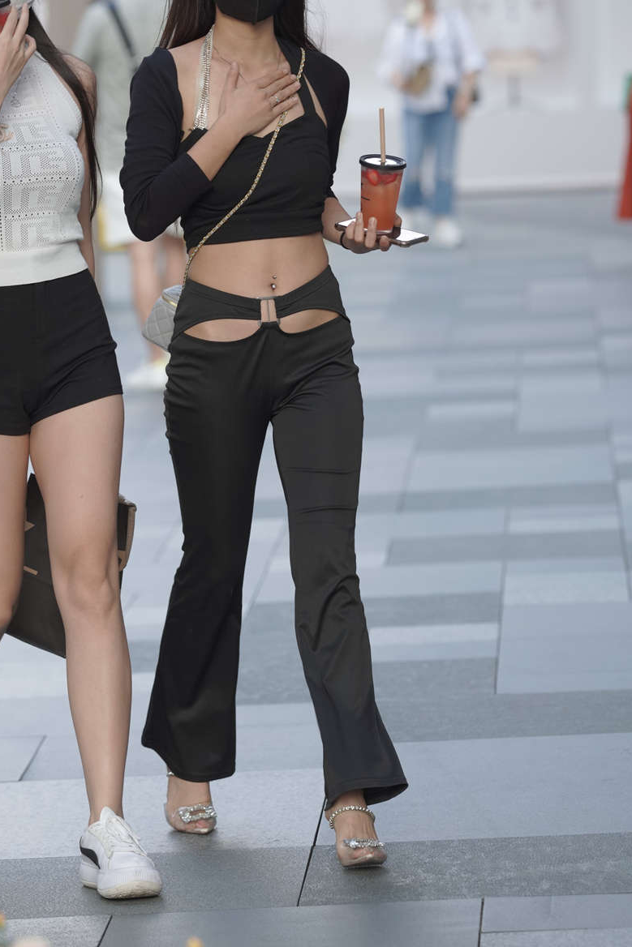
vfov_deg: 9.9
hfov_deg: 6.6
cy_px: 328
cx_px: 218
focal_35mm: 208
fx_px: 5475
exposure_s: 1/400
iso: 400
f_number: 3.2
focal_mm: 135
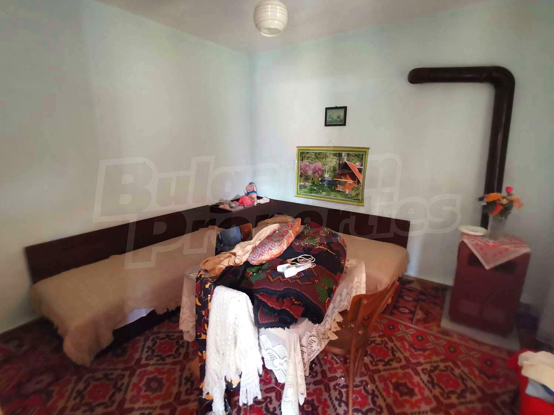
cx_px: 277
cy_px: 208
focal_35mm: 17
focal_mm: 2.23
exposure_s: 1/20
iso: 640
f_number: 2.2
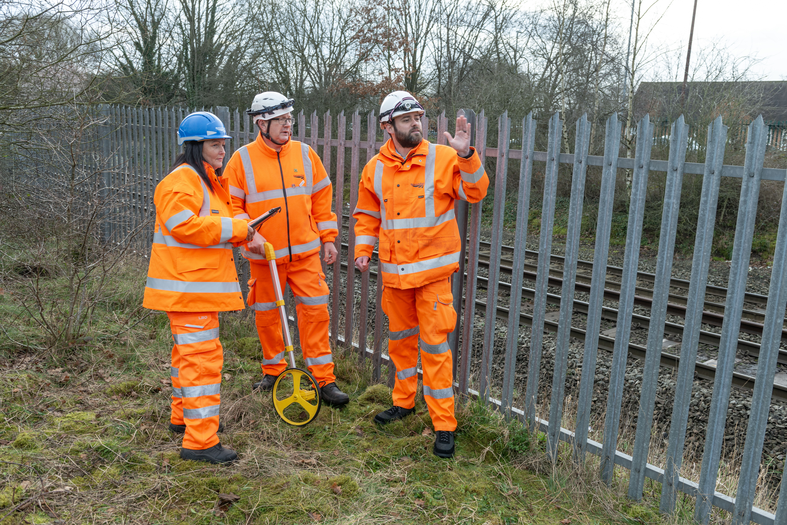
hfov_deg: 60.3
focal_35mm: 31
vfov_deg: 42.4
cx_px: 394
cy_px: 262
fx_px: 678
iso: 400
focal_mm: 31
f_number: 5.6
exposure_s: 1/125
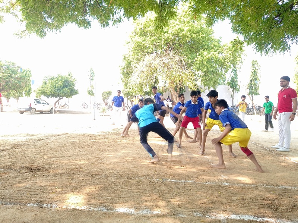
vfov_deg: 49.7
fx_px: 241
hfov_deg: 63.5
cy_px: 112
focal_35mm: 28
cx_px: 149
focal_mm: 4.74
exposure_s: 1/325
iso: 106
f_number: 1.79
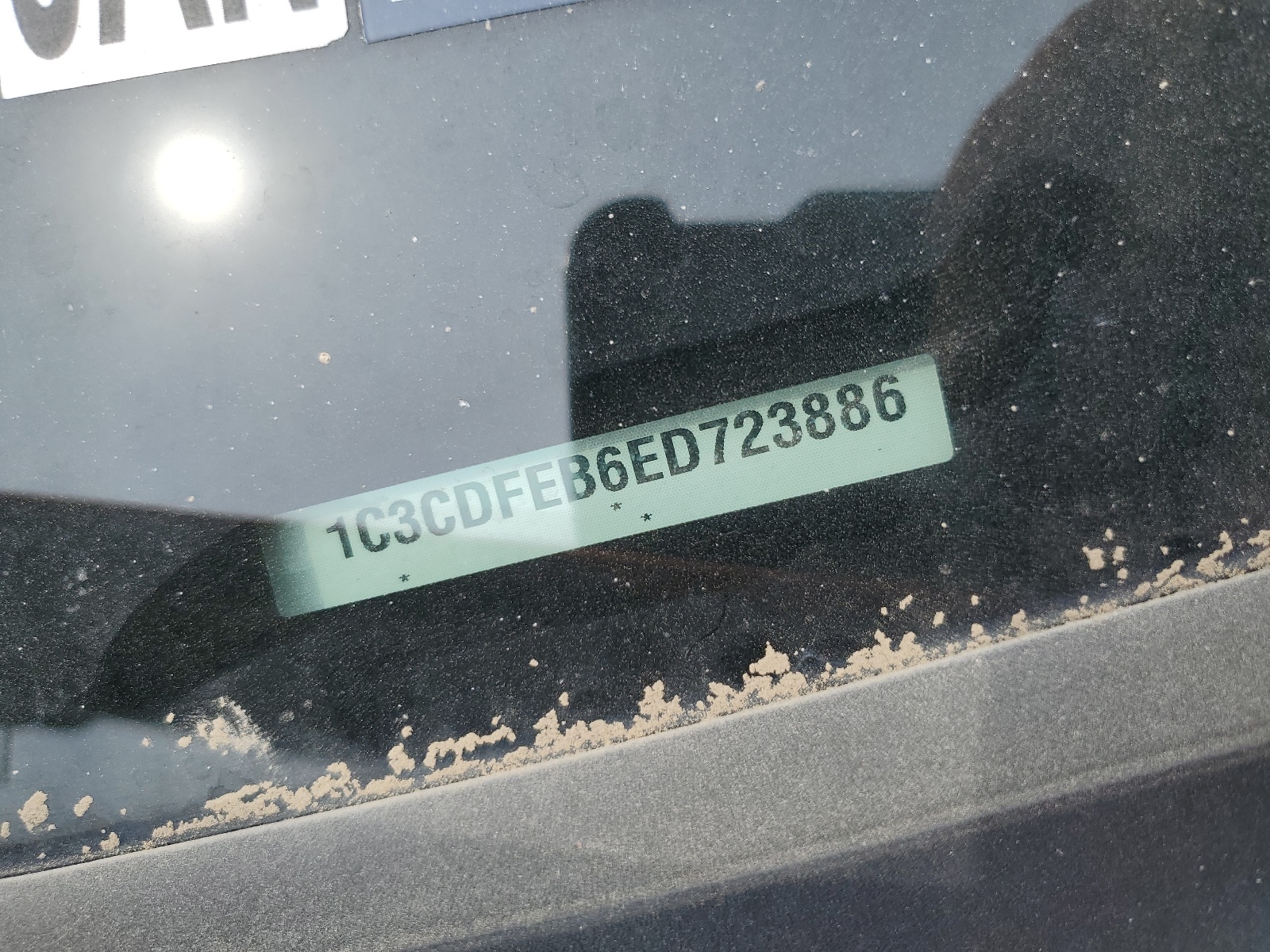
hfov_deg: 67.3
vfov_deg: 53.1
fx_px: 954
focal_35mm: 26
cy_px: 476
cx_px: 635
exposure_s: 1/1429
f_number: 1.5
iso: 50
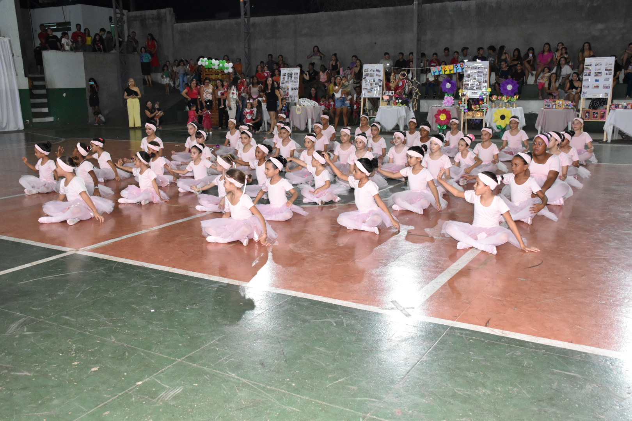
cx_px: 316
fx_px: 606
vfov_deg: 38.4
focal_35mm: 34
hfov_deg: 55.1
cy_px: 210
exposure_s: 1/100
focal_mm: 23
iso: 3200
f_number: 5.6
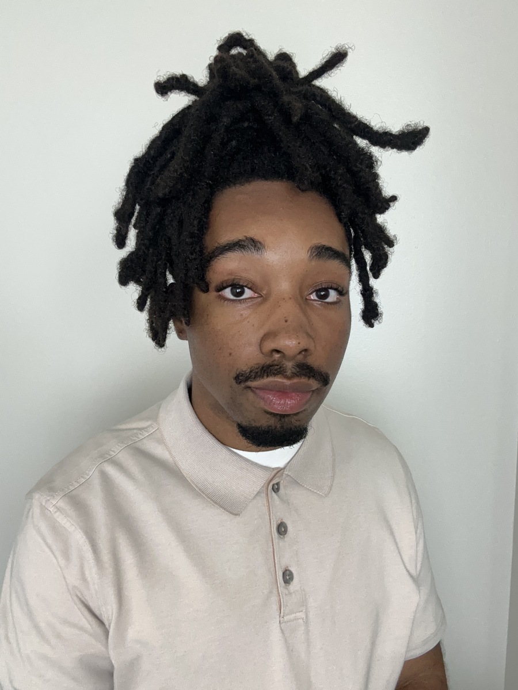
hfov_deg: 46.8
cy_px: 345
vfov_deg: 60.0
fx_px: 599
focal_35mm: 30
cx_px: 259
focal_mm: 2.69
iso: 200
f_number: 1.9
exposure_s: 1/60
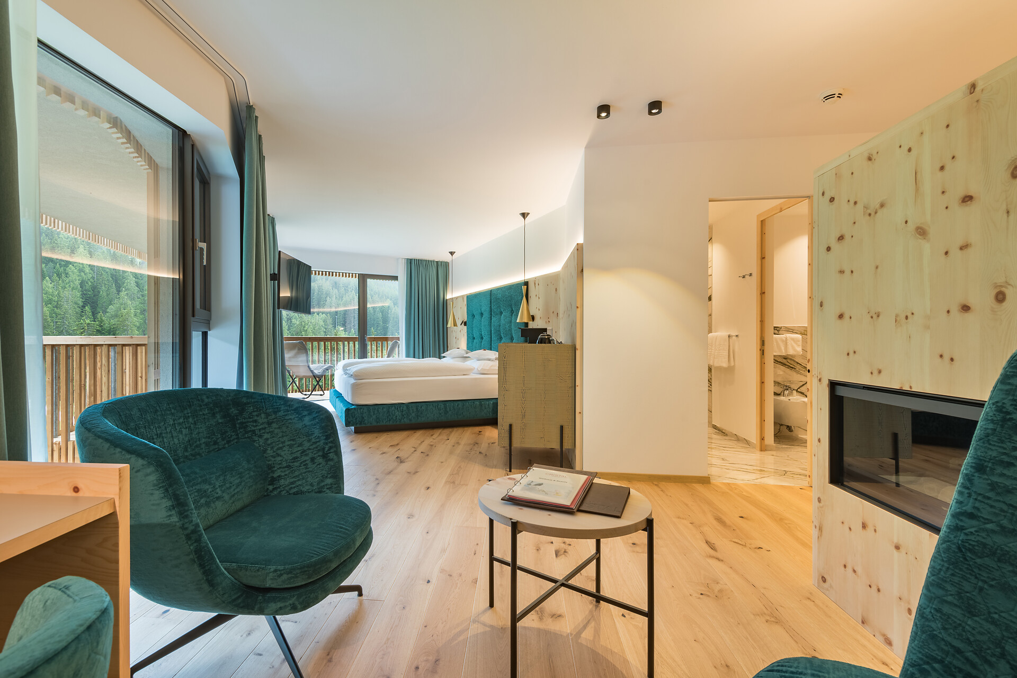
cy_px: 339
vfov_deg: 73.7
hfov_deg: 96.7
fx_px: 452
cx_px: 508
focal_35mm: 16
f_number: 11
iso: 64
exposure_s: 1/10
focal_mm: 16
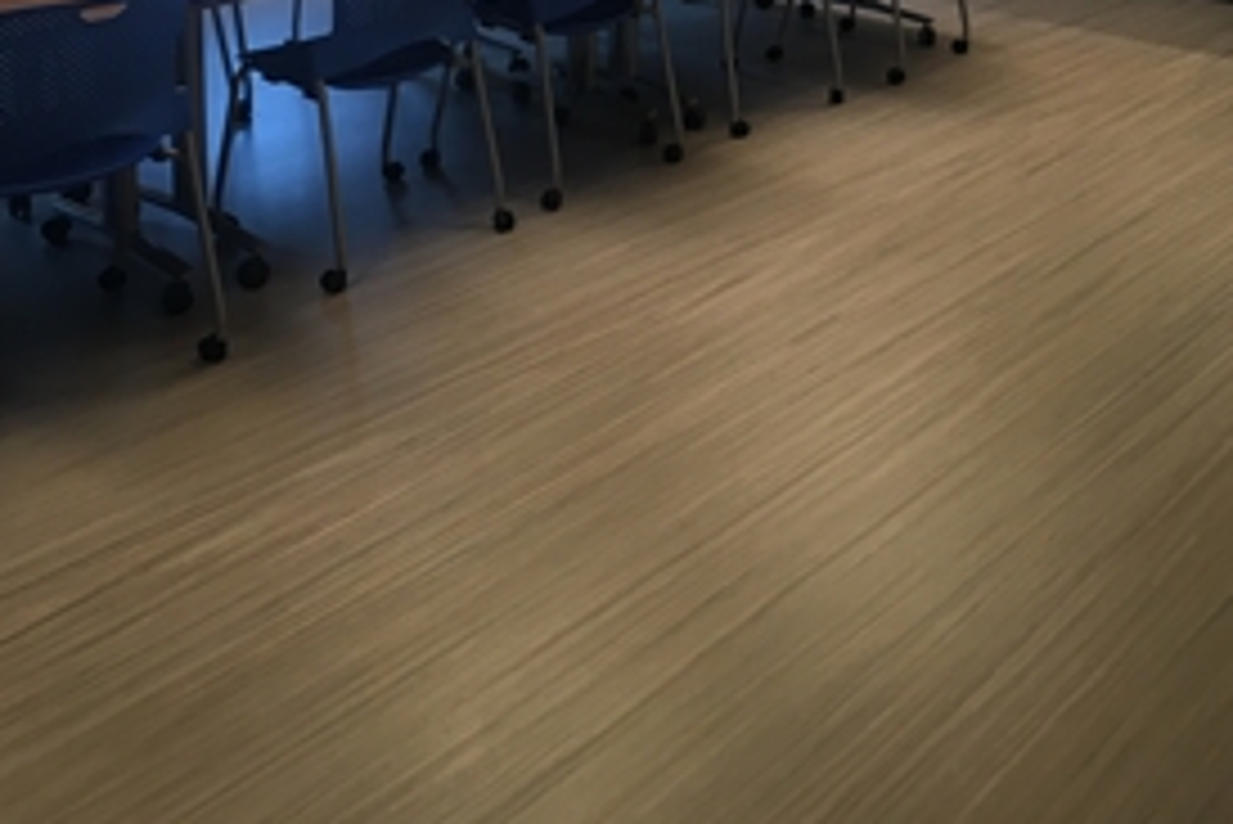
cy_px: -68
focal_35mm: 44
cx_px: 644
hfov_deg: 44.5
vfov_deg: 28.0
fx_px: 1508
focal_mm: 4.15
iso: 25
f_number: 2.2
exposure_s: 1/30
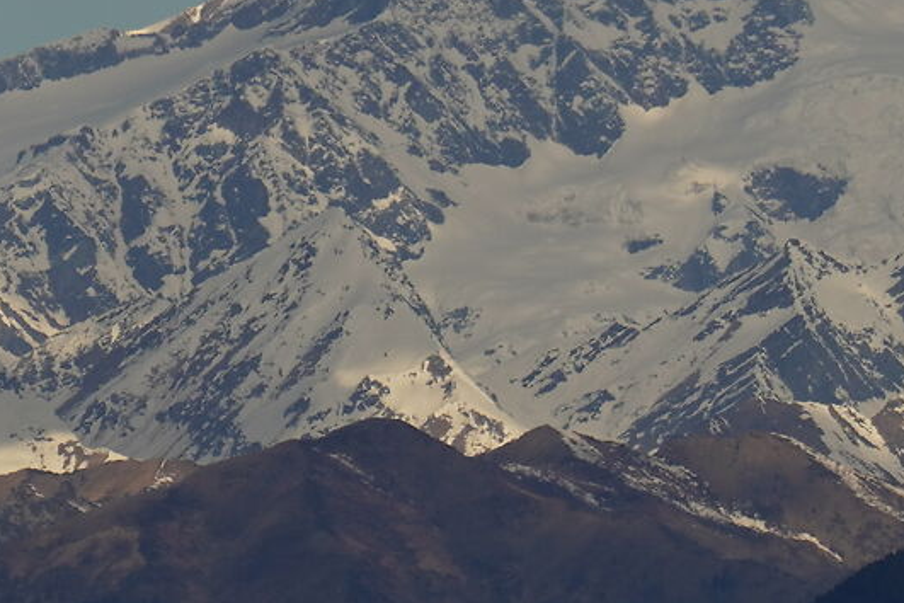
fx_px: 34023
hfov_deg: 1.5
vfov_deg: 1.0
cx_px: -310
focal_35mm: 1355
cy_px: 48
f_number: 6.3
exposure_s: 1/800
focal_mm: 200
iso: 100
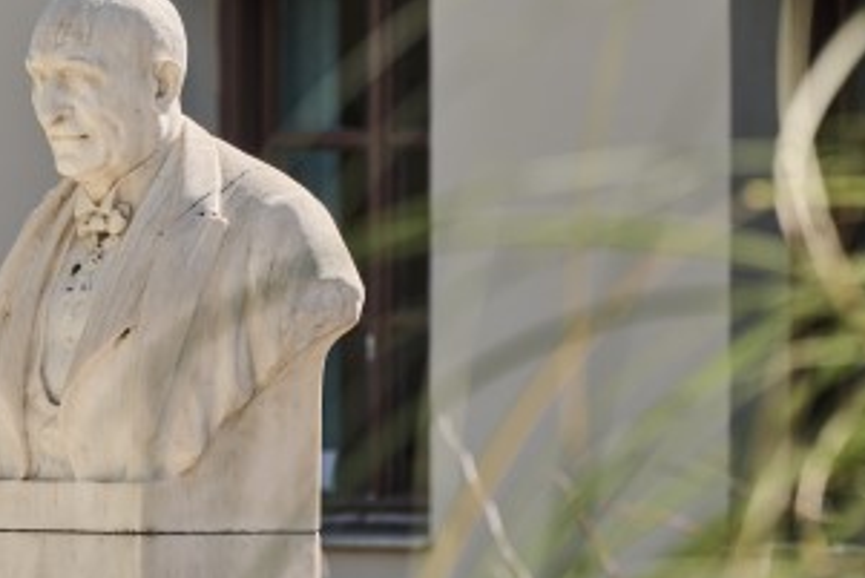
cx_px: 34
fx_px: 11490
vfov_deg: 2.9
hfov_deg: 4.3
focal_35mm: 478
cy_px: 362
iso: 100
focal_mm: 200
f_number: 6.3
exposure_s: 1/320
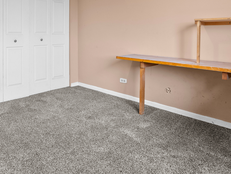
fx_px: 194
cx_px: 44
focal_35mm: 29
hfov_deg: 56.8
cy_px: 36
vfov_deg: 45.9
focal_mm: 16
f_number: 8
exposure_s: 1
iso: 640
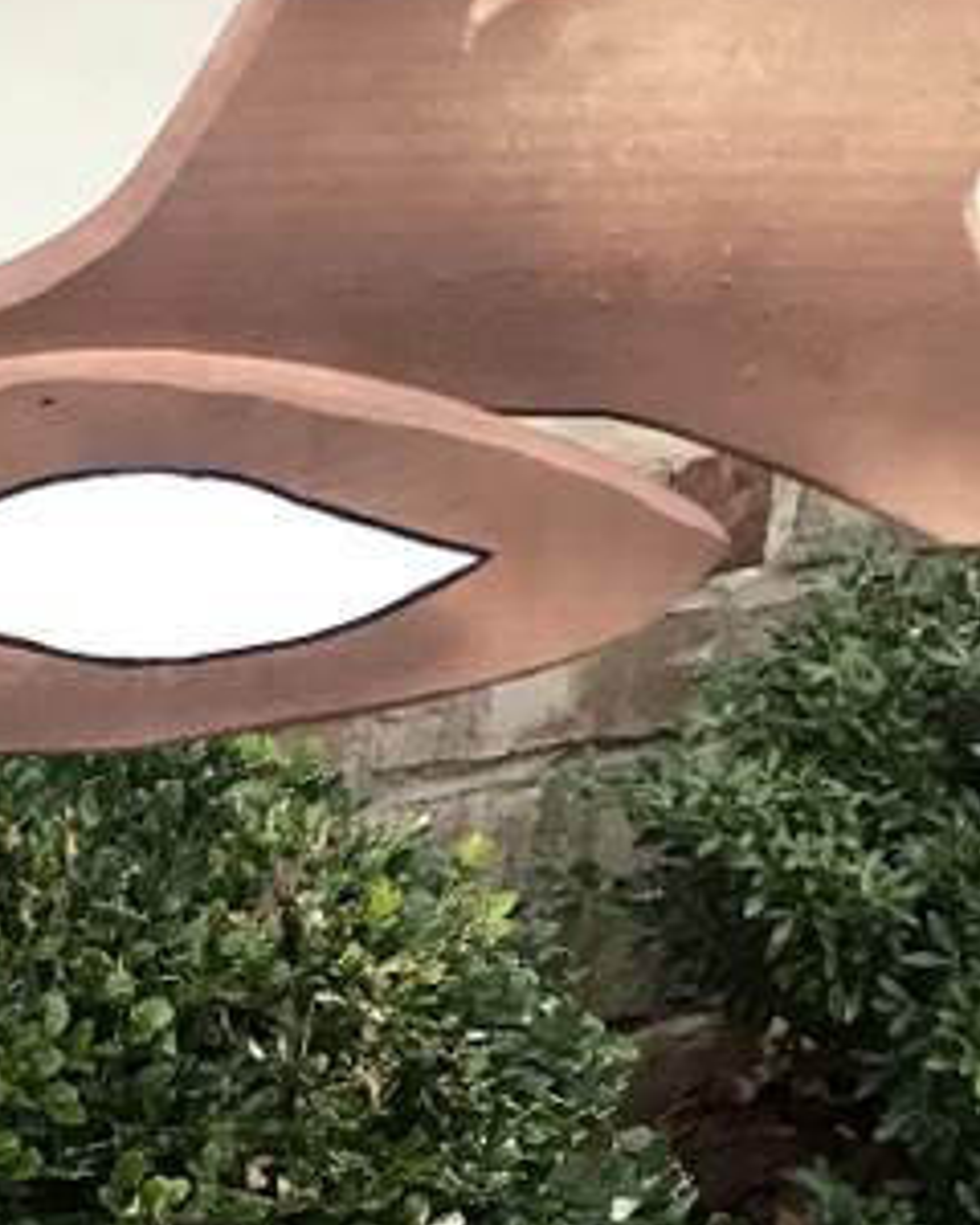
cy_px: 1131
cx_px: -547
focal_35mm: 91
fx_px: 3299
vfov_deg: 20.6
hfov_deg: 15.4
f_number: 1.8
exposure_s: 1/30
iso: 40
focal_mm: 3.99
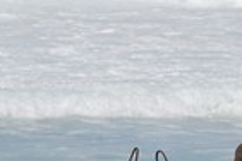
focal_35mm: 505
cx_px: 88
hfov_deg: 4.1
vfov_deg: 2.7
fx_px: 3394
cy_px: -7
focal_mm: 170
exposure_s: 1/250
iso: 200
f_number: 14
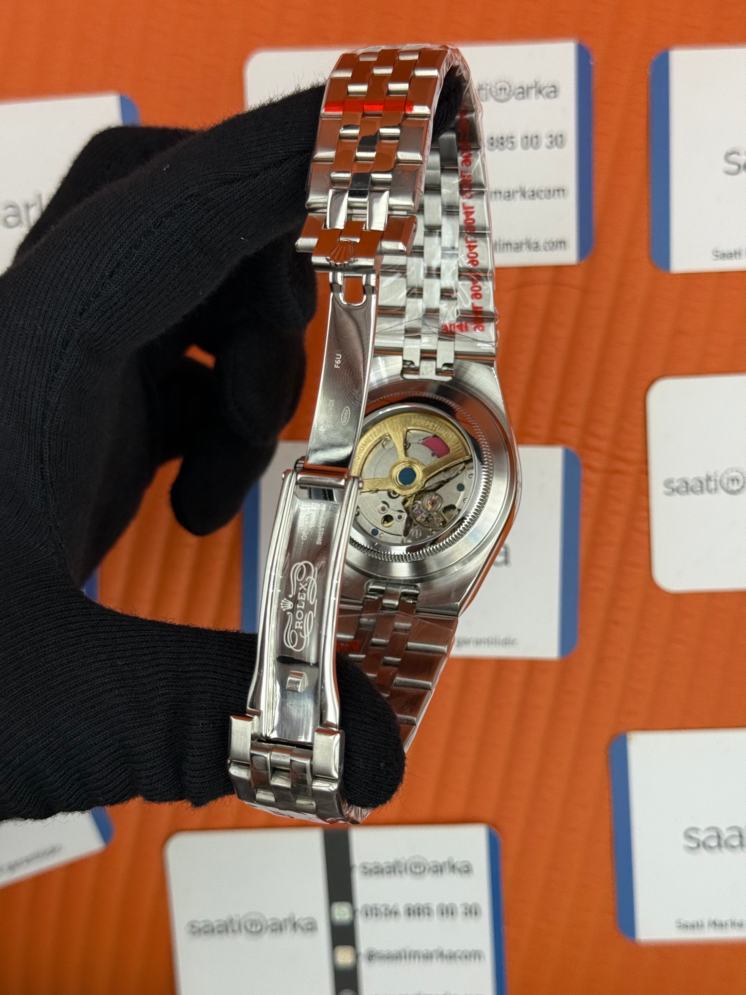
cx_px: 373
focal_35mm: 48
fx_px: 1379
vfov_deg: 39.7
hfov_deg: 30.3
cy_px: 498
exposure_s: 1/778
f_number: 1.78
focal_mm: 6.76
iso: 80
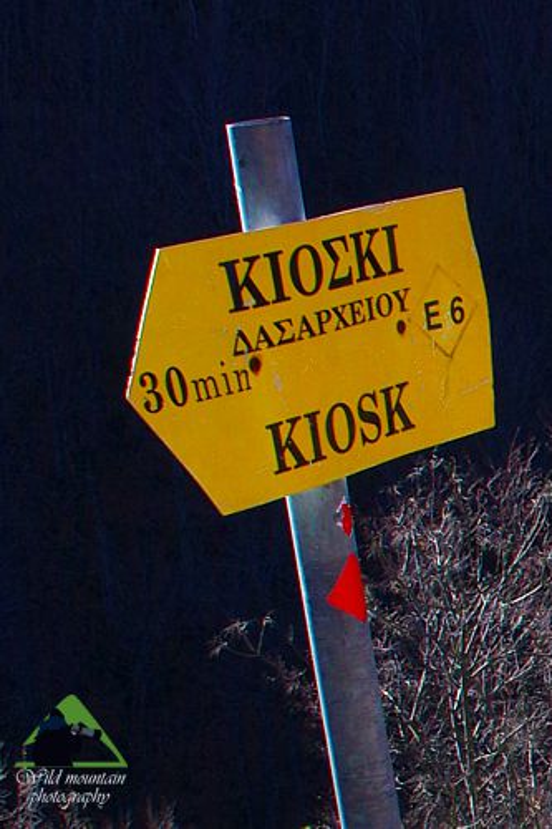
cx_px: 276
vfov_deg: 67.4
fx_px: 621
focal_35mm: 27
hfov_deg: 47.9
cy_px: 414
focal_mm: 18
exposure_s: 1/640
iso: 400
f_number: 8
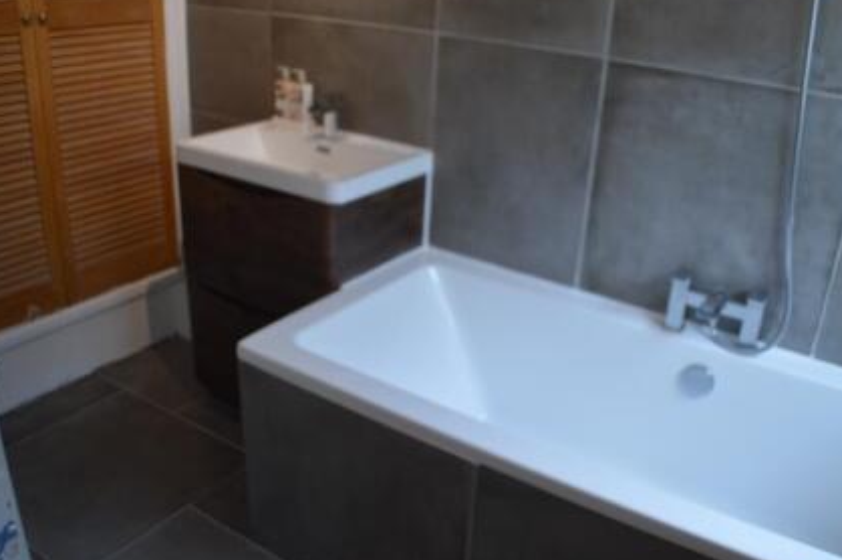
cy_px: 259
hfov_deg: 47.4
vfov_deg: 32.6
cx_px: 467
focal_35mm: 41
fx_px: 958
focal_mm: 24
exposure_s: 1/50
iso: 400
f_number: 4
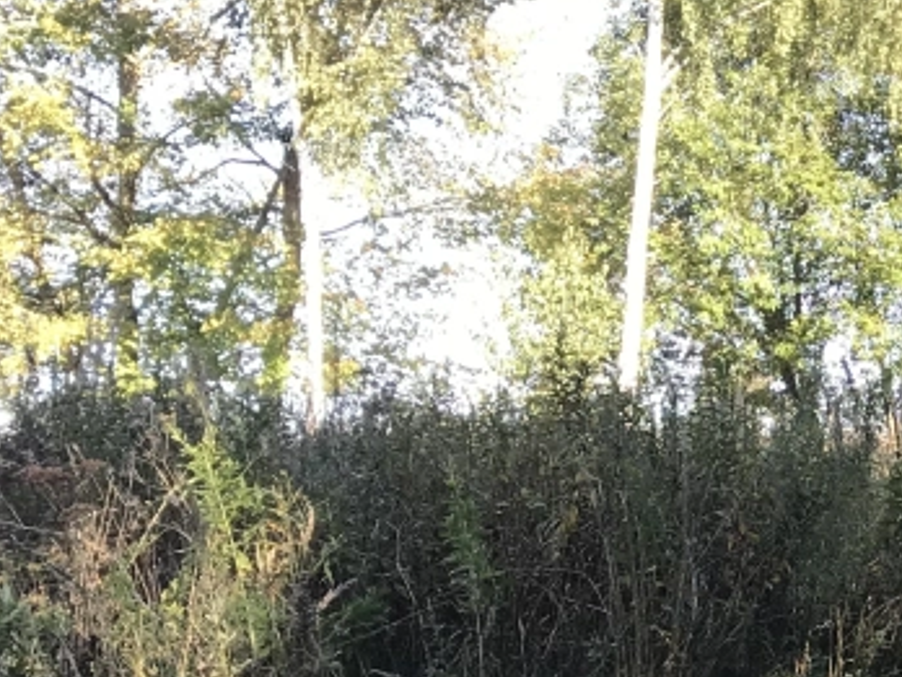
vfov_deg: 14.5
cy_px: 580
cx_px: 1312
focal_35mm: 101
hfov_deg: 17.6
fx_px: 2632
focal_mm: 3.99
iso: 20
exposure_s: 1/287
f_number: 1.8
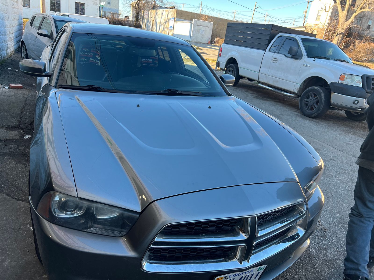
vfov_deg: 53.1
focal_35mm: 26
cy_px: 140
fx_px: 281
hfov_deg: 67.3
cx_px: 187
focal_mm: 5.7
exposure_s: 1/288
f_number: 1.5
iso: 40
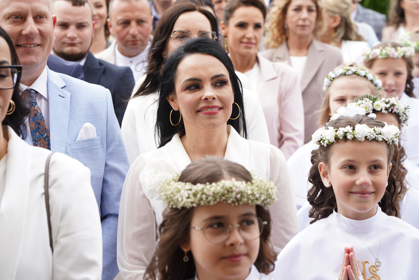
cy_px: 140
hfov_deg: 19.5
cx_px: 210
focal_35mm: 105
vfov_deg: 13.0
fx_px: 1222
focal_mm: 105
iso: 100
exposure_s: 1/100
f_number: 6.3
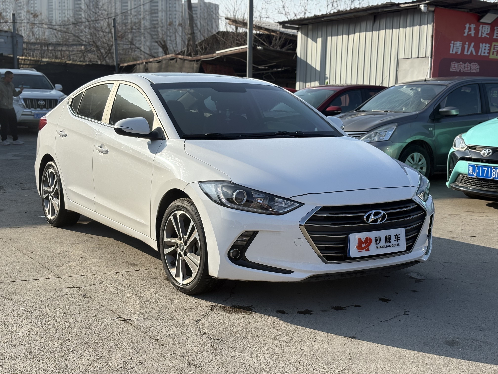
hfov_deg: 36.8
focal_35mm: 52
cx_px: 249
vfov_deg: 28.0
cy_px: 187
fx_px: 748
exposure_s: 1/2994
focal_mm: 5.96
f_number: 1.6
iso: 32
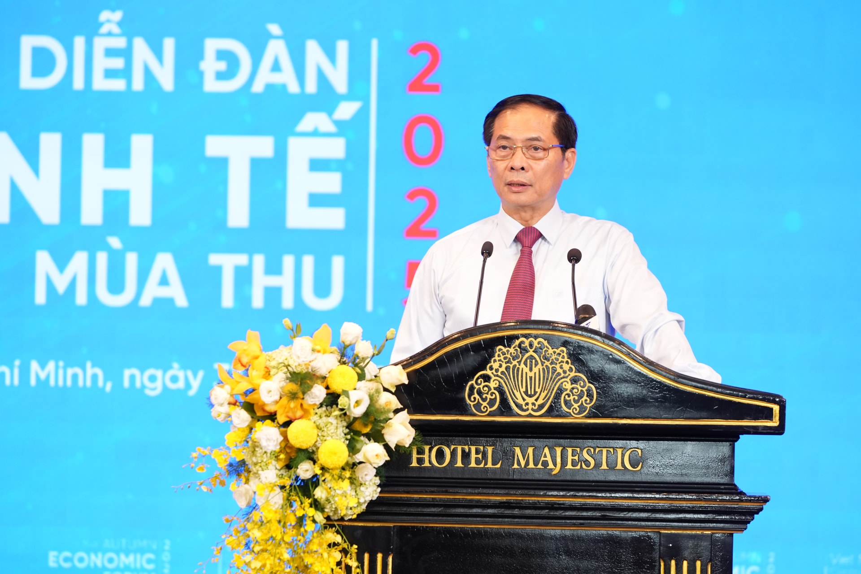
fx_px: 4448
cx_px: 430
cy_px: 287
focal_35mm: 186
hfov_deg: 11.1
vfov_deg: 7.4
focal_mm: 186
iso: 1250
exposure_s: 1/200
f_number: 4.5
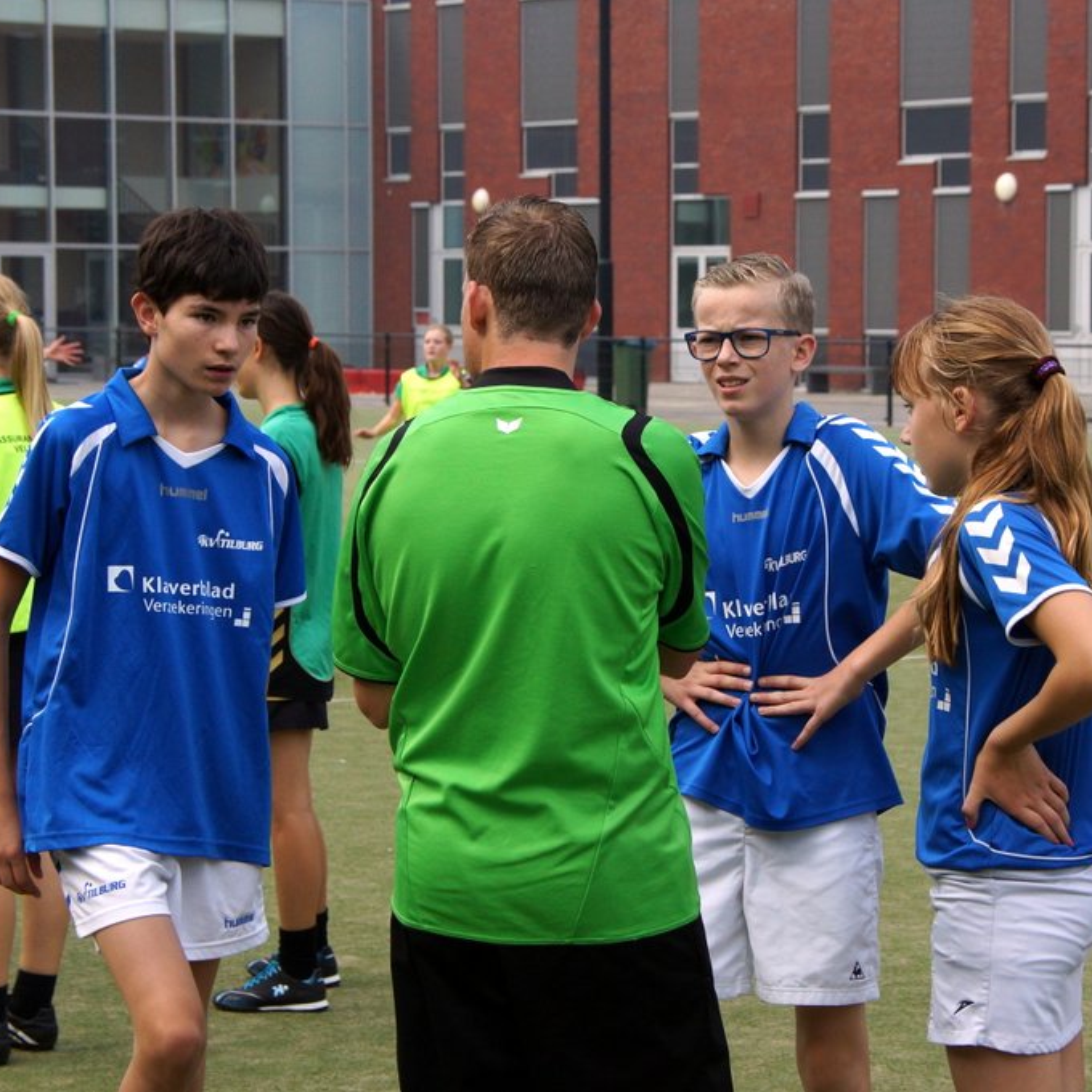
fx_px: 3426
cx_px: 745
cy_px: 546
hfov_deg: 18.1
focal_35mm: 96
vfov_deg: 18.1
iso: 400
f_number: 7.1
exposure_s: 1/1000
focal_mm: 50
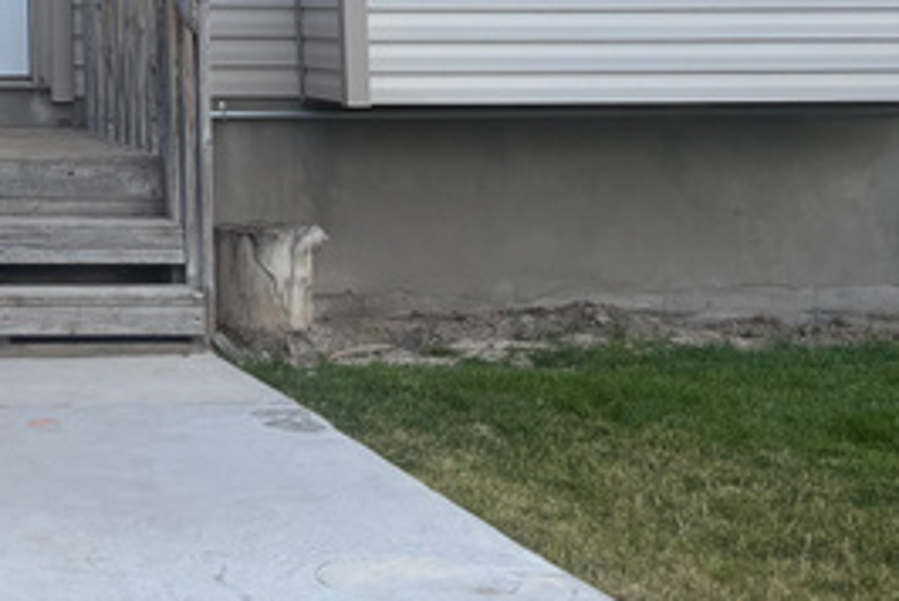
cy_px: -432
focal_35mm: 104
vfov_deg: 12.2
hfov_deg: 18.6
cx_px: -176
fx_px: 2600
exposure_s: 1/1047
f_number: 1.6
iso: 50
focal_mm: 5.96
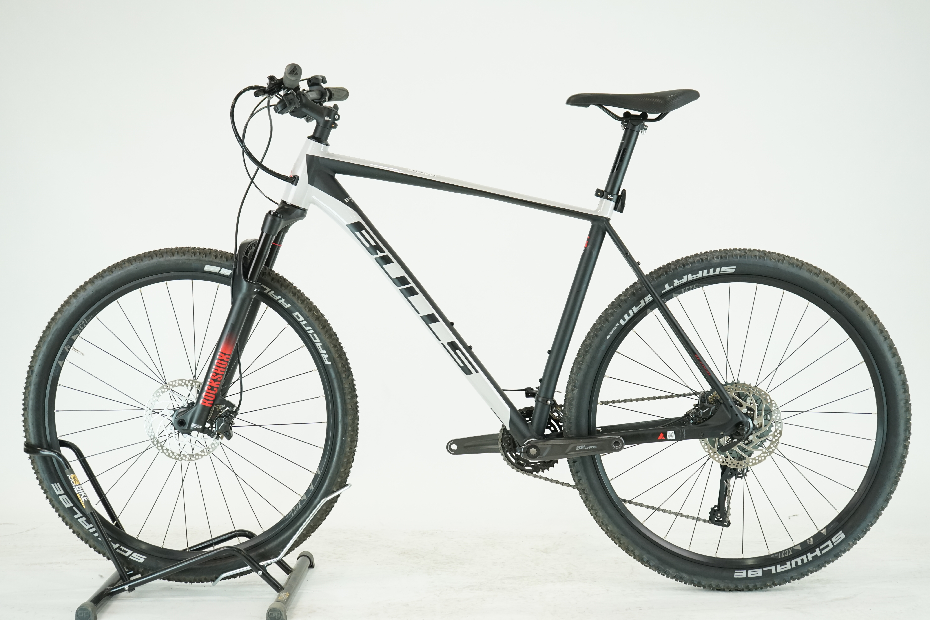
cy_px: 310
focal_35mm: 54
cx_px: 465
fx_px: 1395
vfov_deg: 25.1
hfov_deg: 36.9
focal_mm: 54
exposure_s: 1/200
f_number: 5.6
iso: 1600
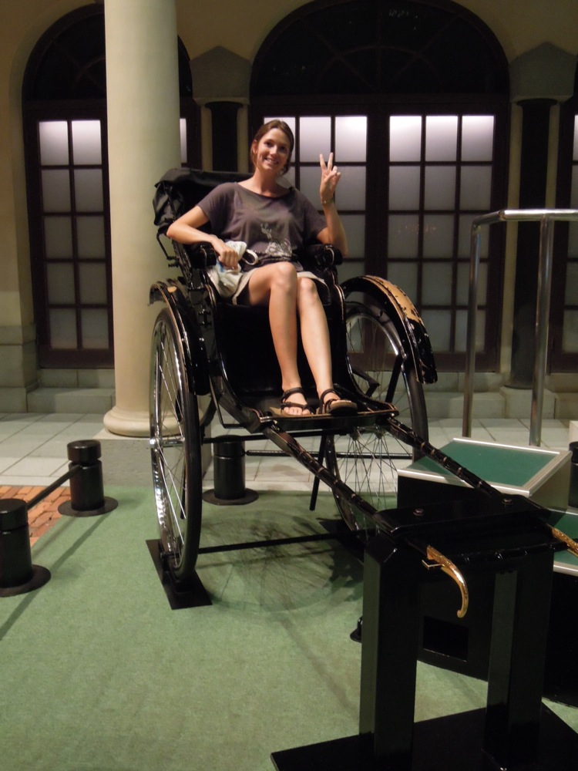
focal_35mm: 35
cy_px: 386
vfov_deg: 52.6
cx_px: 289
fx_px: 779
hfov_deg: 40.7
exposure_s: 1/13
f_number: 3.2
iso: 720
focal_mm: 6.3
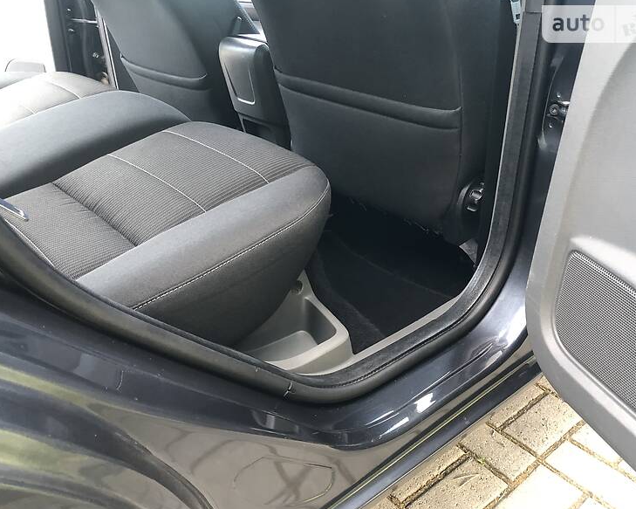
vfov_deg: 48.5
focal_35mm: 30
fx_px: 565
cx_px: 332
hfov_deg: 58.8
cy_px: 257
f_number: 1.8
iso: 80
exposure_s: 1/17
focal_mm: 4
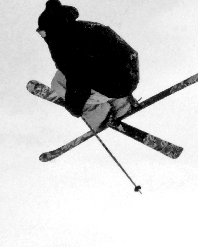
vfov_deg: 10.7
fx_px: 1318
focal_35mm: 180
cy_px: 150
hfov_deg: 8.5
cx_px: -28
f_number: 18
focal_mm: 31
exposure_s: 1/1250
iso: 1250
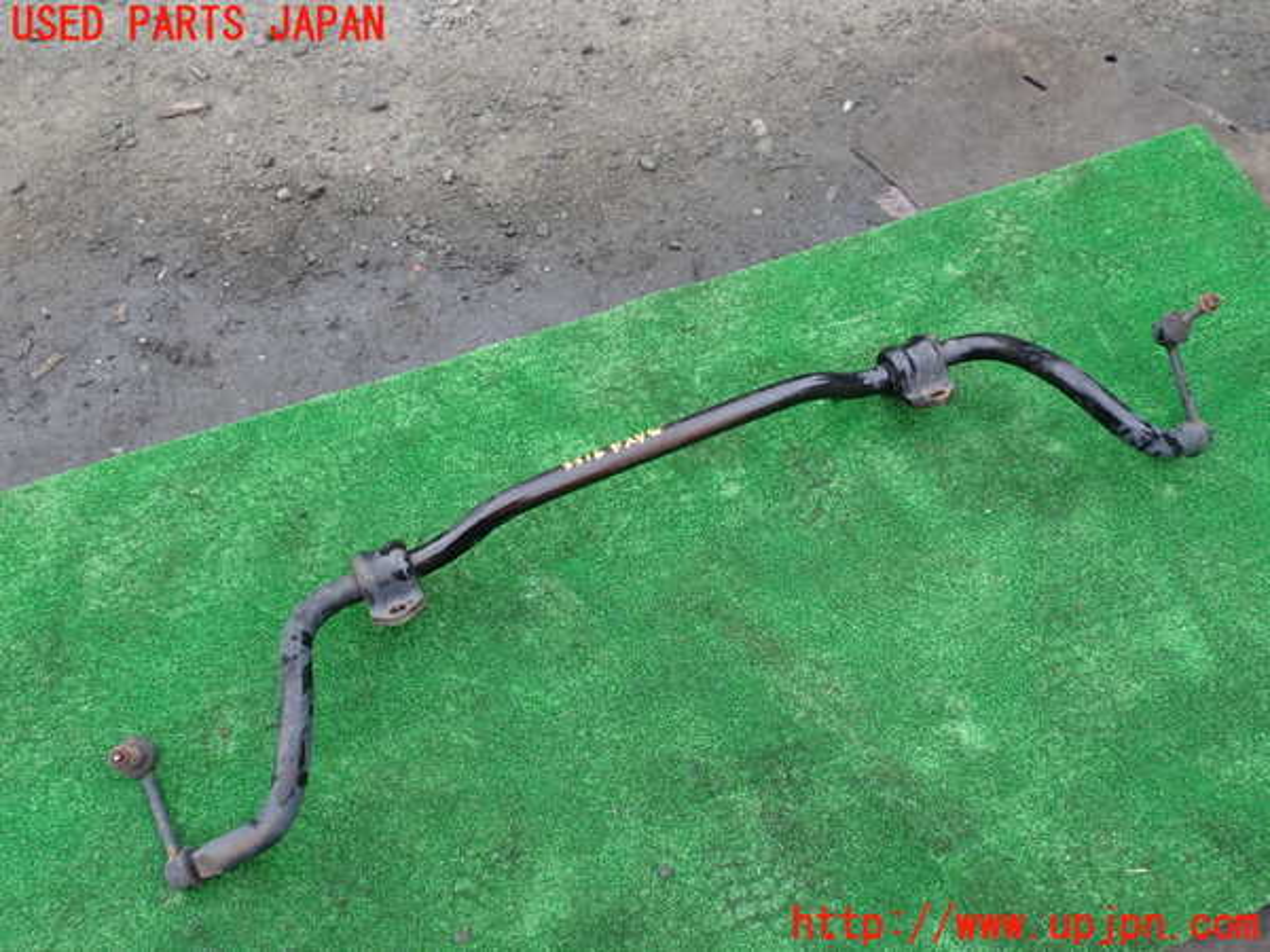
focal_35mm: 30
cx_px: 635
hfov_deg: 60.0
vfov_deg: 46.8
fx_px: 1101
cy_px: 476
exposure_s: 1/60
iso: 100
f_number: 3.2
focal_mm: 5.4
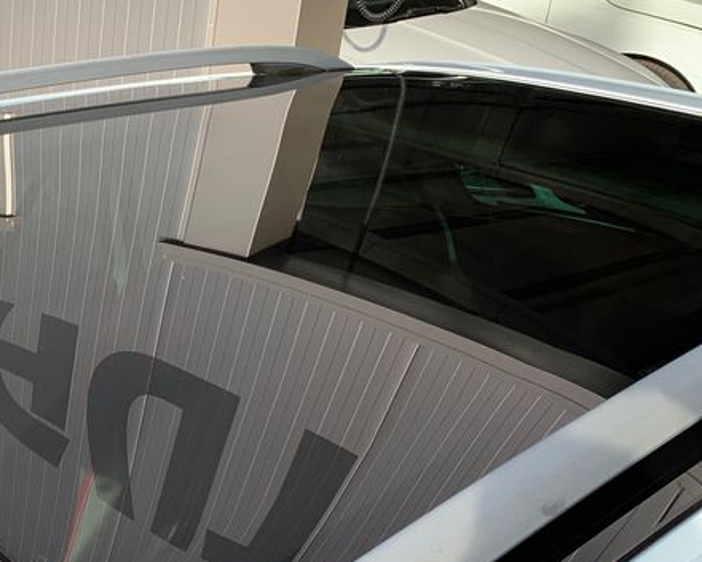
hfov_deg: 28.9
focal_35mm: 59
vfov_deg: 25.6
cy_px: 407
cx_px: -70
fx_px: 1226
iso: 25
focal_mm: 4.25
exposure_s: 1/490
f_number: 1.8
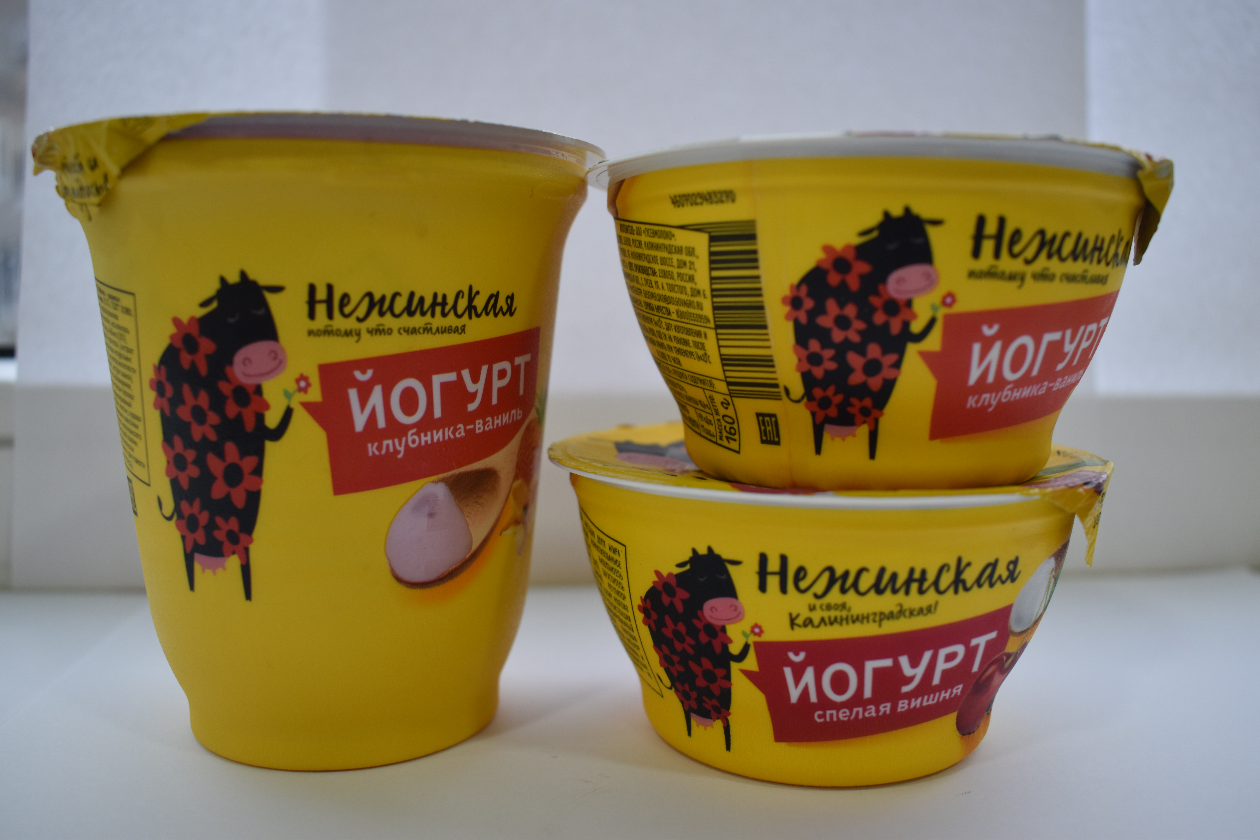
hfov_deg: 57.2
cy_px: 420
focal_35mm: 33
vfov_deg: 40.0
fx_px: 1155
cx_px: 630
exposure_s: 1/80
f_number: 4.5
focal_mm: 22
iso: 400
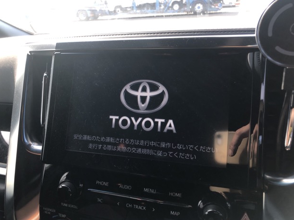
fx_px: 246
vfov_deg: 48.2
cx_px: 147
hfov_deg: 61.7
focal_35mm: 29
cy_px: 112
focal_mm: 3.99
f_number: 1.8
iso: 32
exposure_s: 1/120
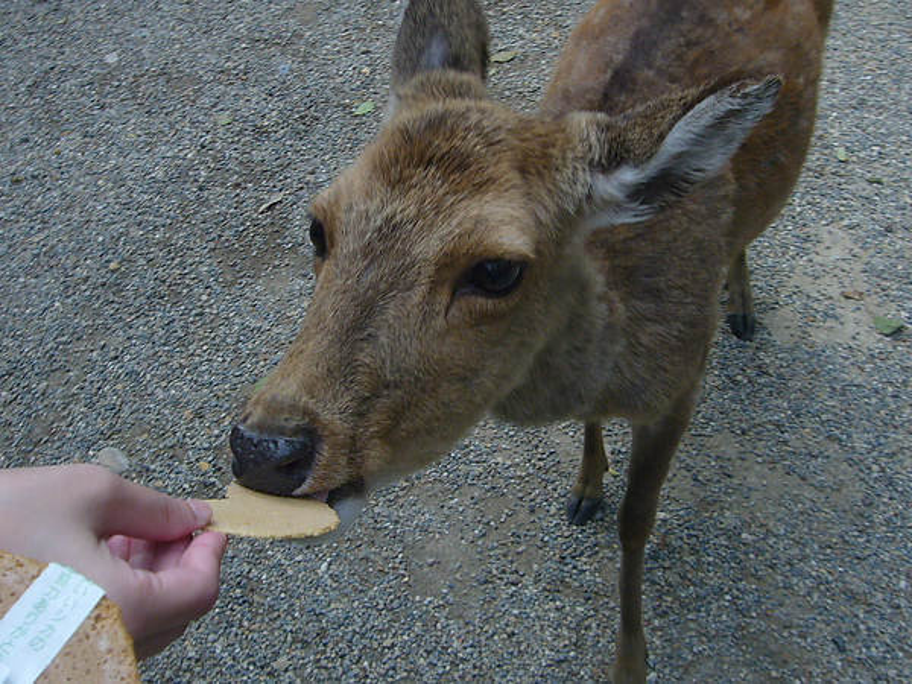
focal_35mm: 44
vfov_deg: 32.9
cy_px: 342
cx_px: 456
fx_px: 1159
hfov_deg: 42.9
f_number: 6.3
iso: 80
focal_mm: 5.2
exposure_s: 1/160
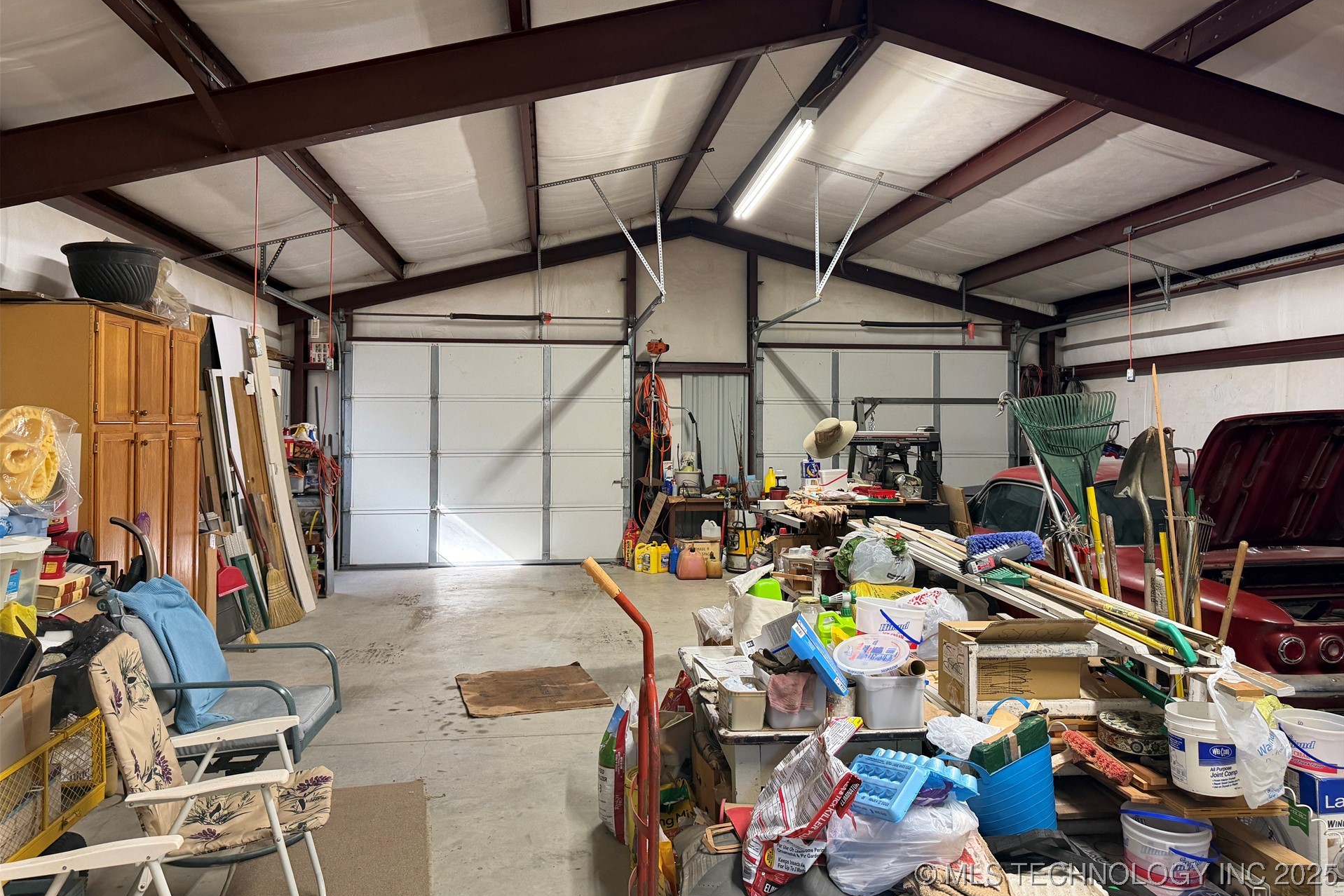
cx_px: 672
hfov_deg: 71.5
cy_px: 399
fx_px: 933
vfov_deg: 51.2
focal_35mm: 25
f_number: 1.78
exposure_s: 1/60
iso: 250
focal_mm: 6.76
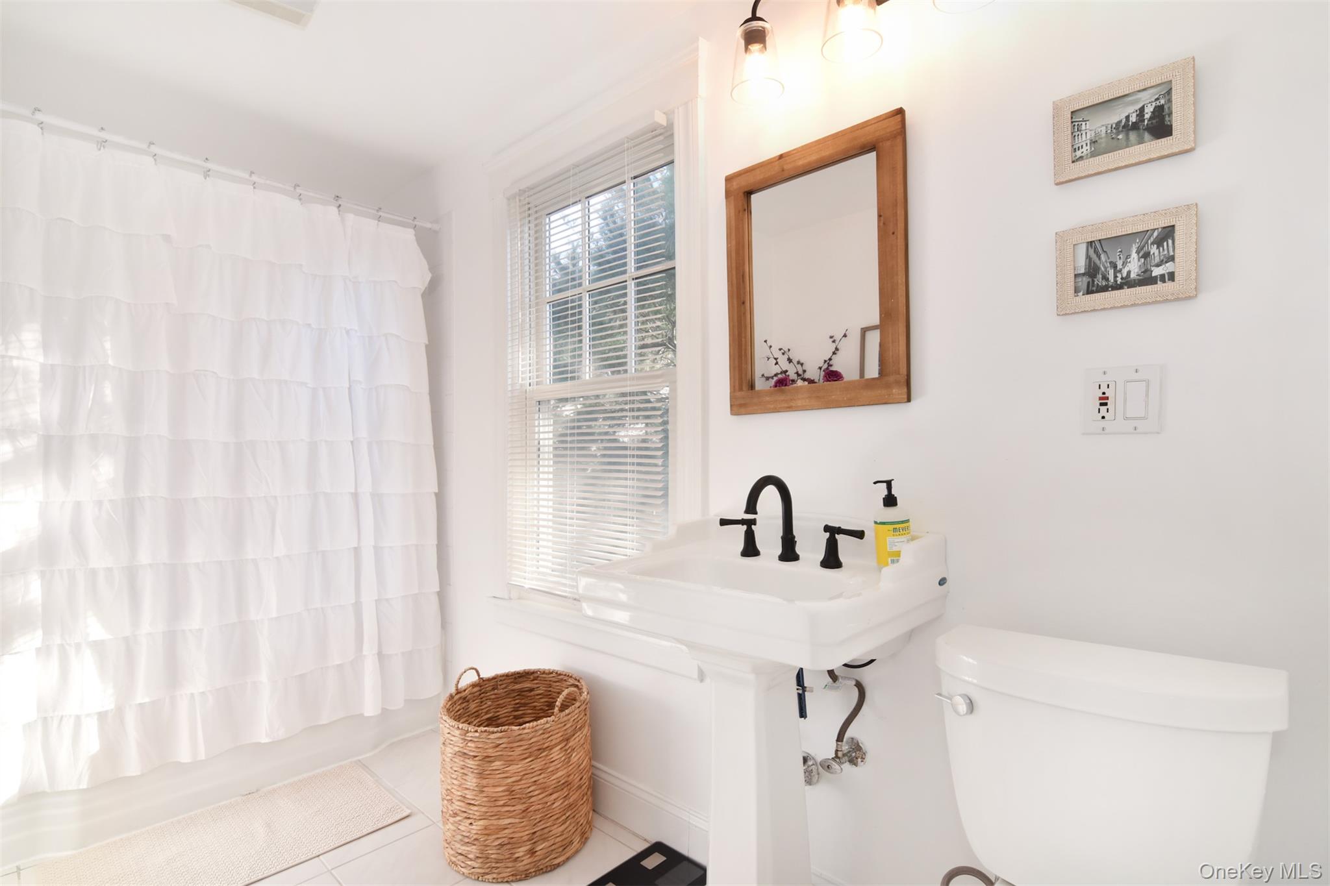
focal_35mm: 16
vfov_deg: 72.0
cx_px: 665
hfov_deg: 95.0
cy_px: 443
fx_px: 609
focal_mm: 11
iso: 640
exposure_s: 1/60
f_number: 10
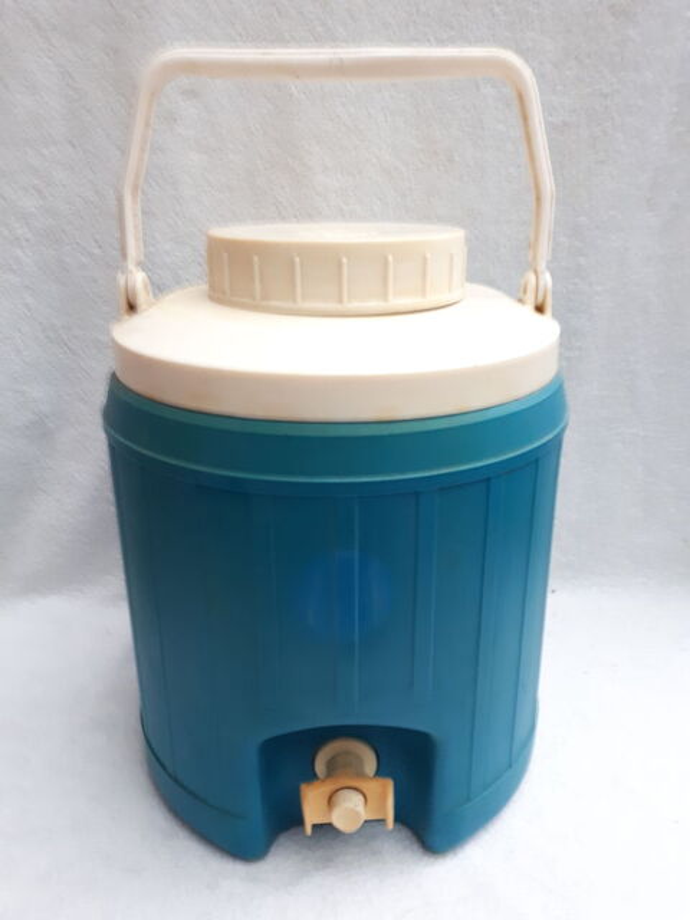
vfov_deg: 65.3
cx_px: 345
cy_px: 460
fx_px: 718
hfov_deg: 51.4
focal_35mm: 27
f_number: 1.9
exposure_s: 1/17
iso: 200
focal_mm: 3.6
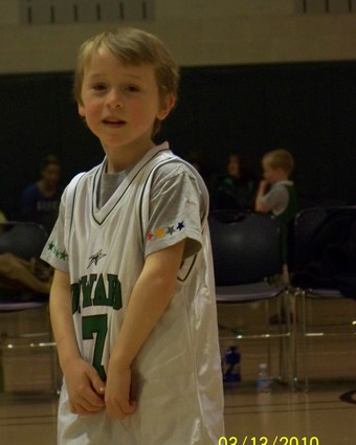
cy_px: 229
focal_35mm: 258
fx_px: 3398
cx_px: 171
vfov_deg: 7.5
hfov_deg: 6.0
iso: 400
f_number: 3.6
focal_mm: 37.4
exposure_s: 1/40
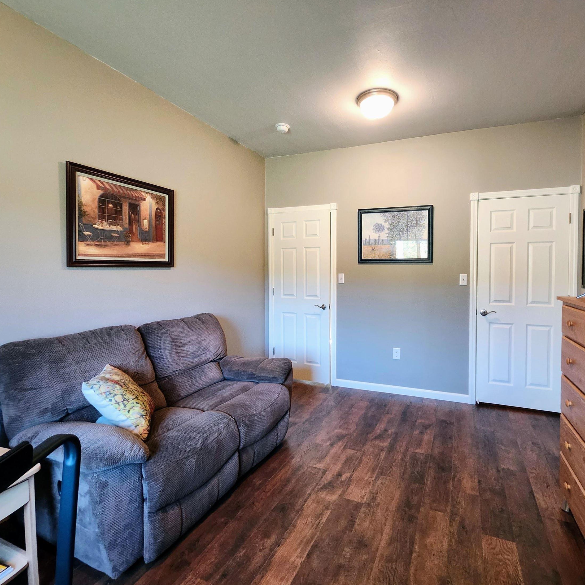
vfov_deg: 87.4
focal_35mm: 16
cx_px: 328
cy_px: 280
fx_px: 306
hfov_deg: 87.0
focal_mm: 1.74
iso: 320
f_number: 2.2
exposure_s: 1/40
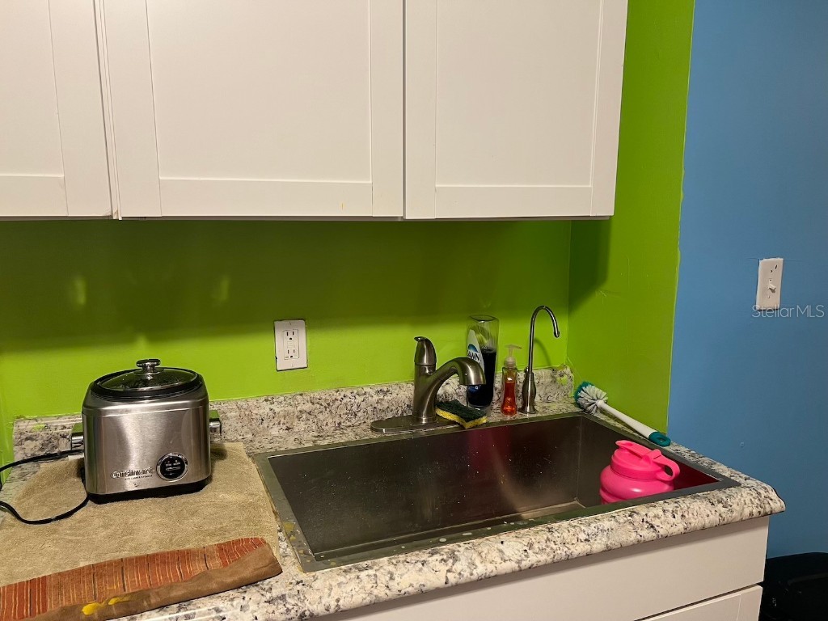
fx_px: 622
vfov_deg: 53.1
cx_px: 414
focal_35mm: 26
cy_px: 310
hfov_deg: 67.3
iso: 160
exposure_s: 1/60
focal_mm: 5.7
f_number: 1.5
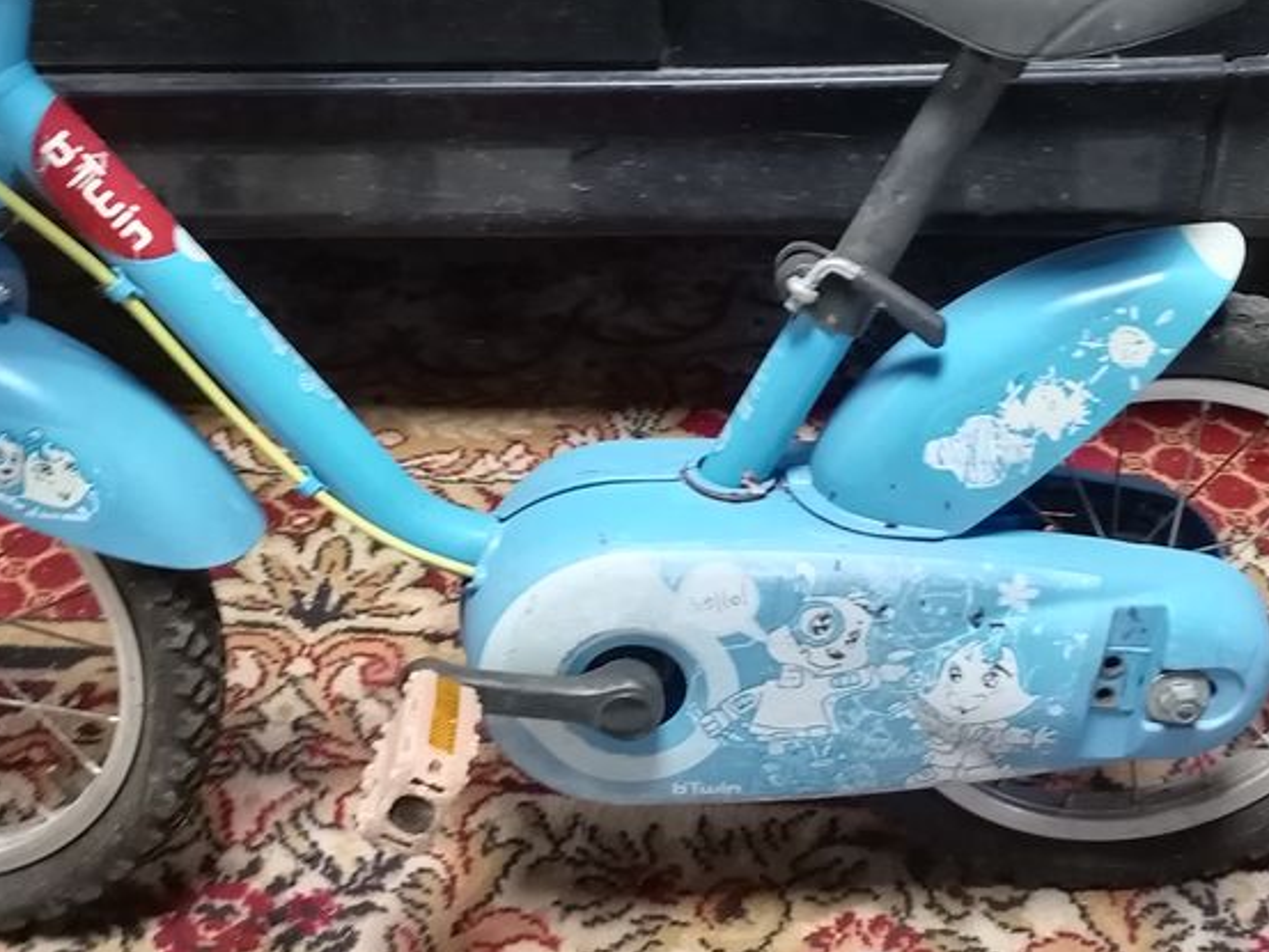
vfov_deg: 30.8
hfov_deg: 40.4
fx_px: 1723
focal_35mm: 47
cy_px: 369
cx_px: 659
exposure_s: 1/16.7
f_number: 1.8
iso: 1653
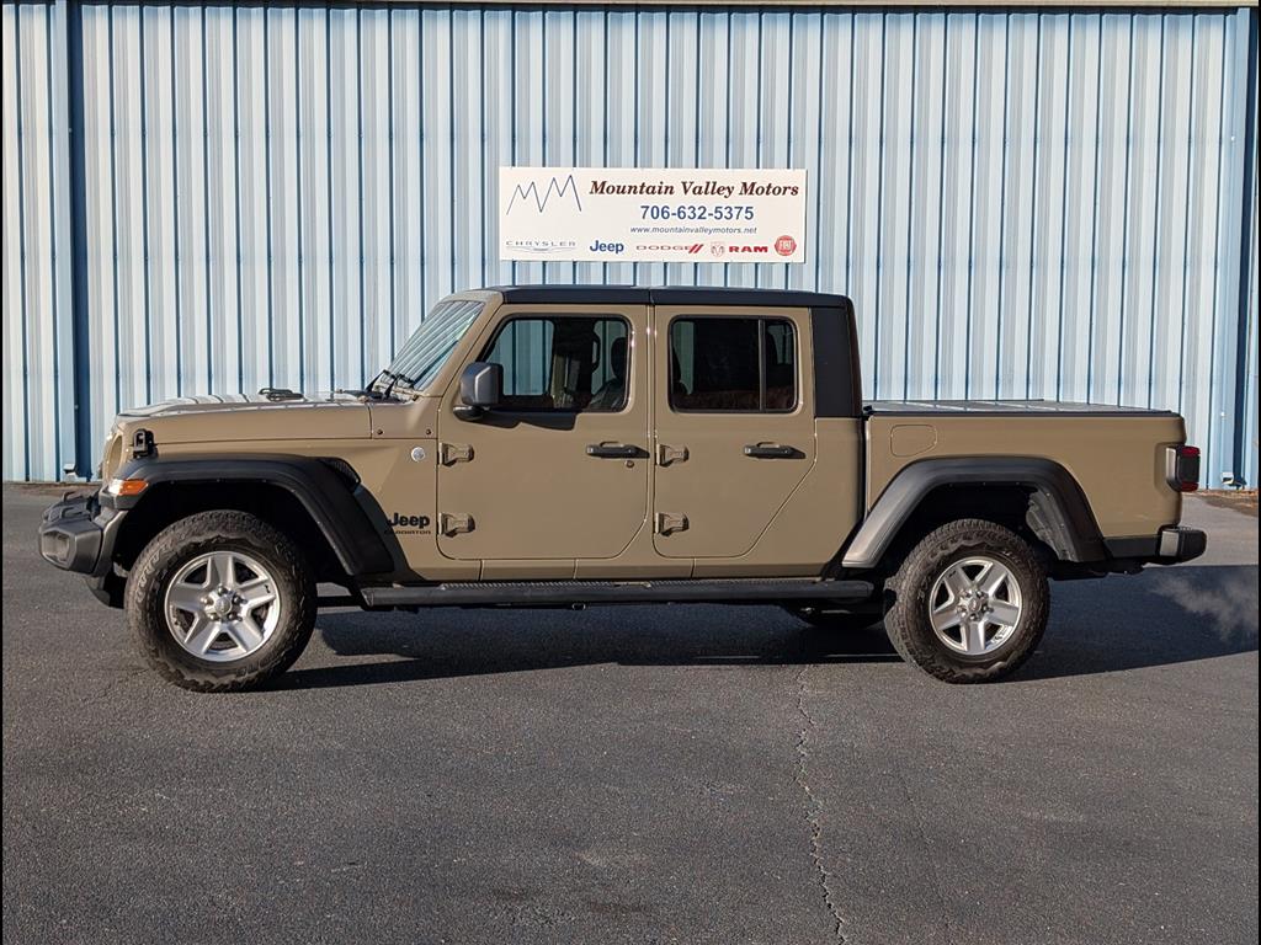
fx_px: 1785
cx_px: 630
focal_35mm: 49
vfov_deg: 29.7
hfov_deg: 38.9
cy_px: 472
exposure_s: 1/1250
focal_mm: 6.9
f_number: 1.68
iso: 21
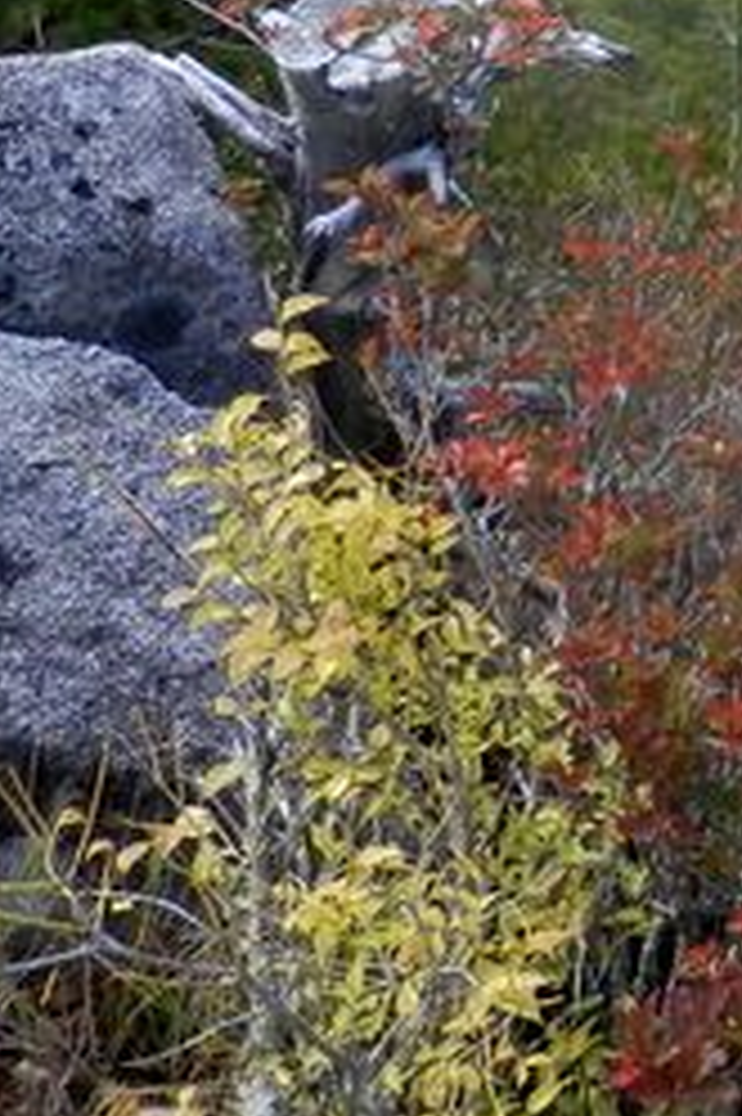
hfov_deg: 14.0
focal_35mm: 84
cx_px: 1426
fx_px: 2600
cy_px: -153
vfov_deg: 22.6
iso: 80
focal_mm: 4.5
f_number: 3
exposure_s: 1/250
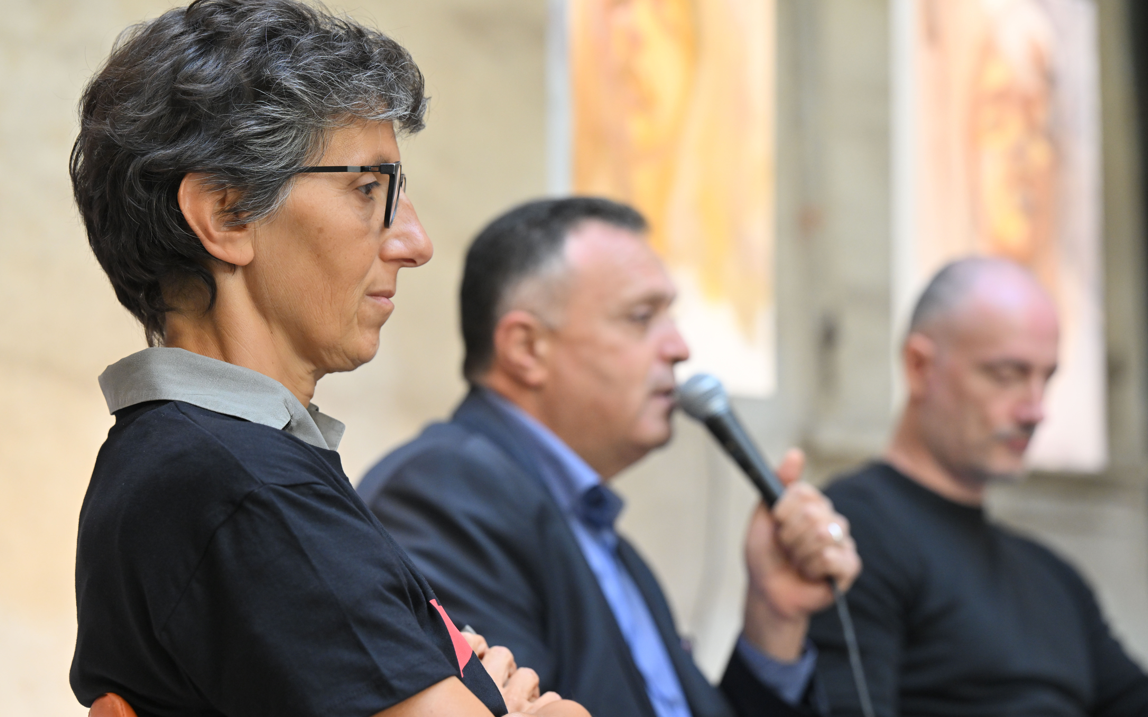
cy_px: 340
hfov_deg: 18.4
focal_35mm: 113
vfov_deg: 11.6
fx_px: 3535
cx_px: 577
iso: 1600
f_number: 4.5
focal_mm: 110
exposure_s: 1/160
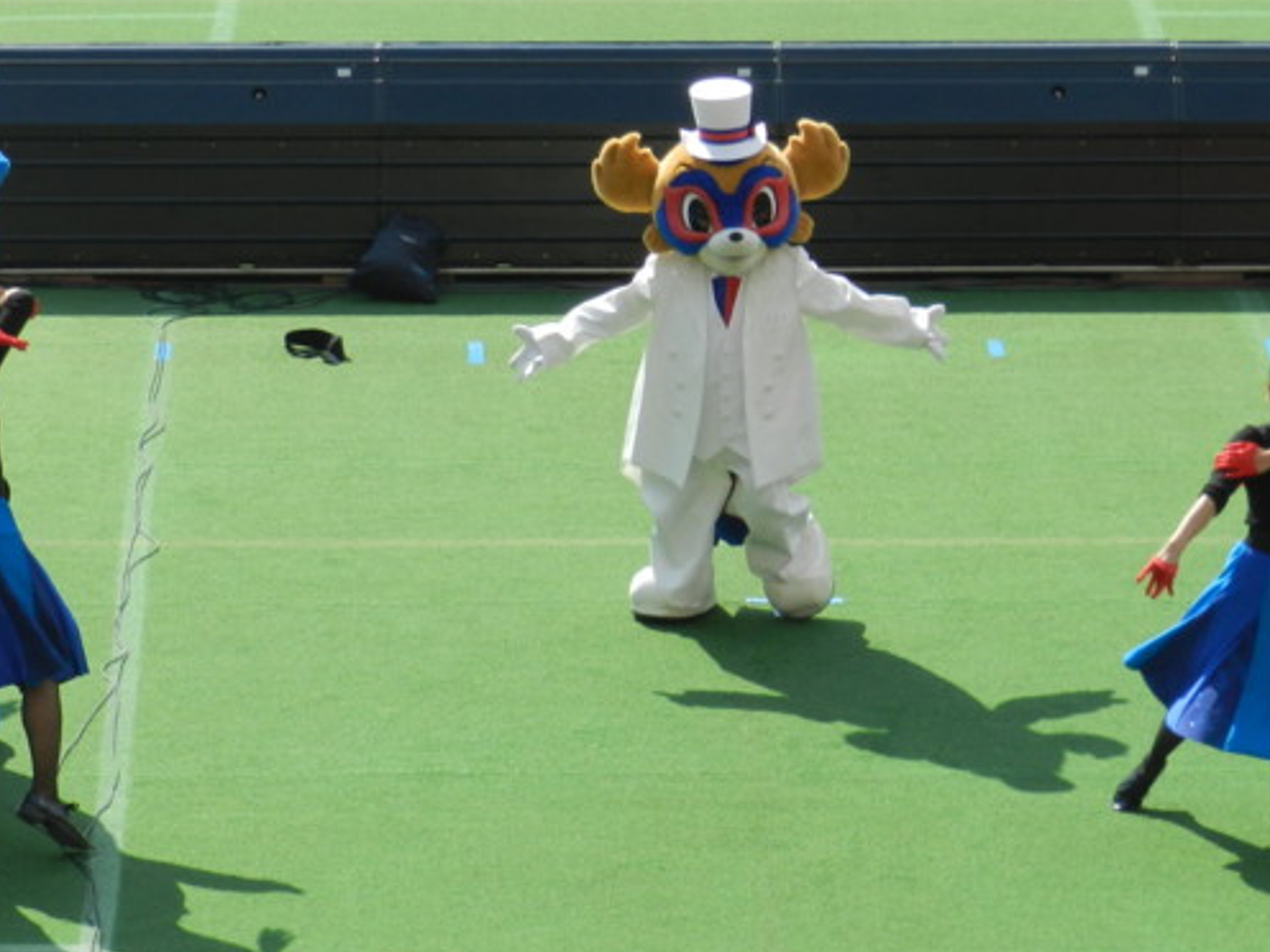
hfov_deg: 8.5
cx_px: 789
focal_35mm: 234
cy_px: 363
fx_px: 8585
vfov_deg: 6.3
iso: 160
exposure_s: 1/500
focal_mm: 25.7
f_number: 5.1
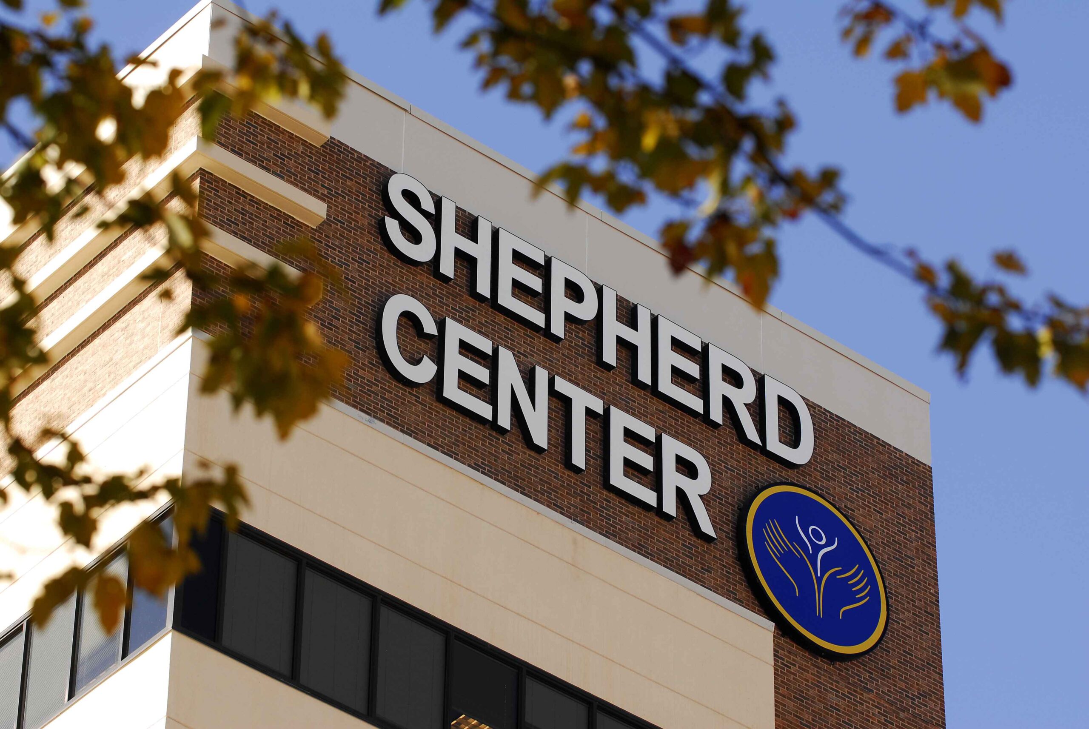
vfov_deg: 8.7
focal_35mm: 158
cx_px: 544
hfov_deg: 13.0
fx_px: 4770
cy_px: 364
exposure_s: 1/250
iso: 200
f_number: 7.1
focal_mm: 105
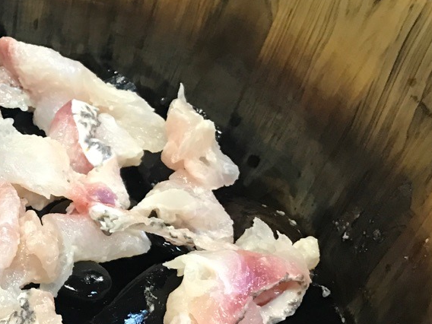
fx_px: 861
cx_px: -71
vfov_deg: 21.3
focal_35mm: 69
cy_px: 160
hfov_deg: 25.6
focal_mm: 3.99
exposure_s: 1/17
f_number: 1.8
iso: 80
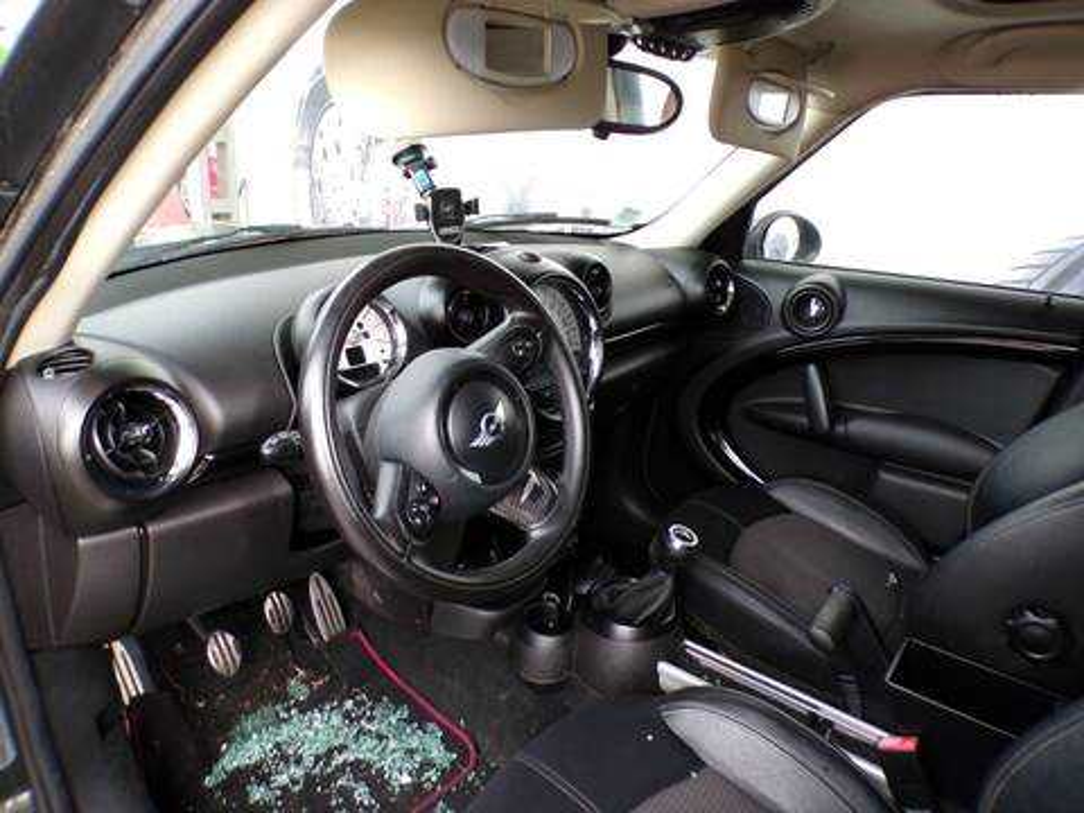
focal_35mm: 24
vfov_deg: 56.8
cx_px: 542
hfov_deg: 71.6
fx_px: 752
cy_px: 406
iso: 100
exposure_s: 1/50
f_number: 3
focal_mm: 4.3
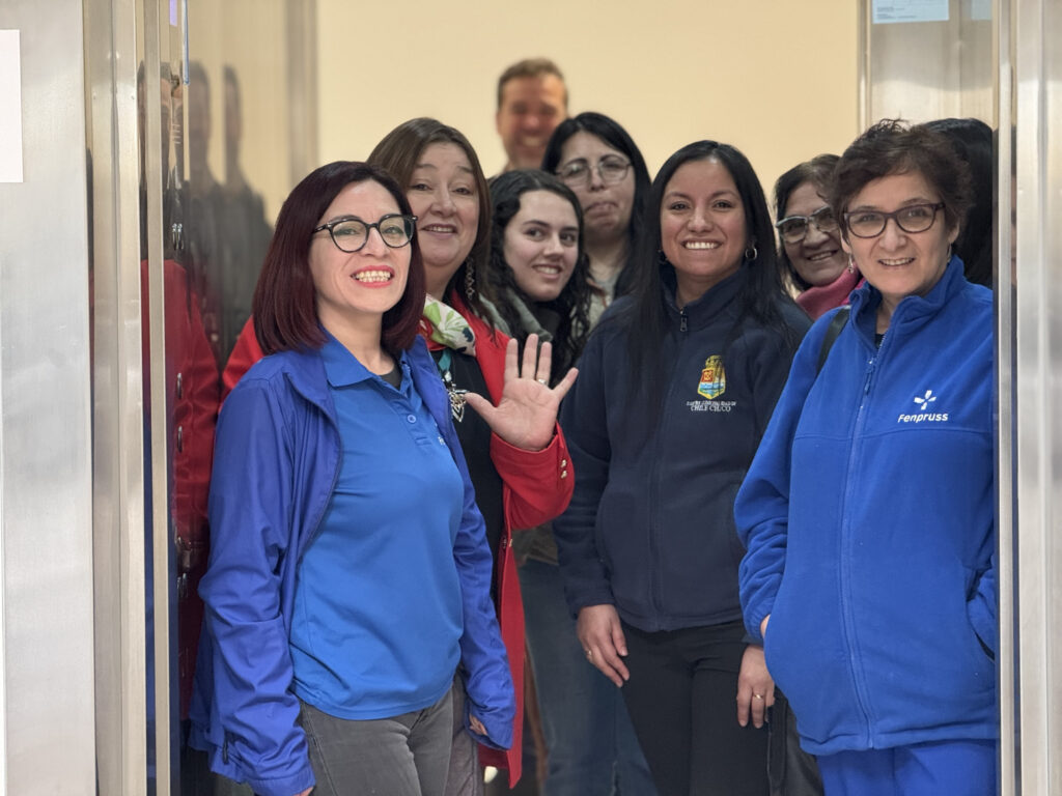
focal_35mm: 120
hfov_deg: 16.4
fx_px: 3682
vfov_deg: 12.3
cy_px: 398
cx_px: 531
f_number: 2.8
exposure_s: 1/50
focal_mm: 15.66
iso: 320
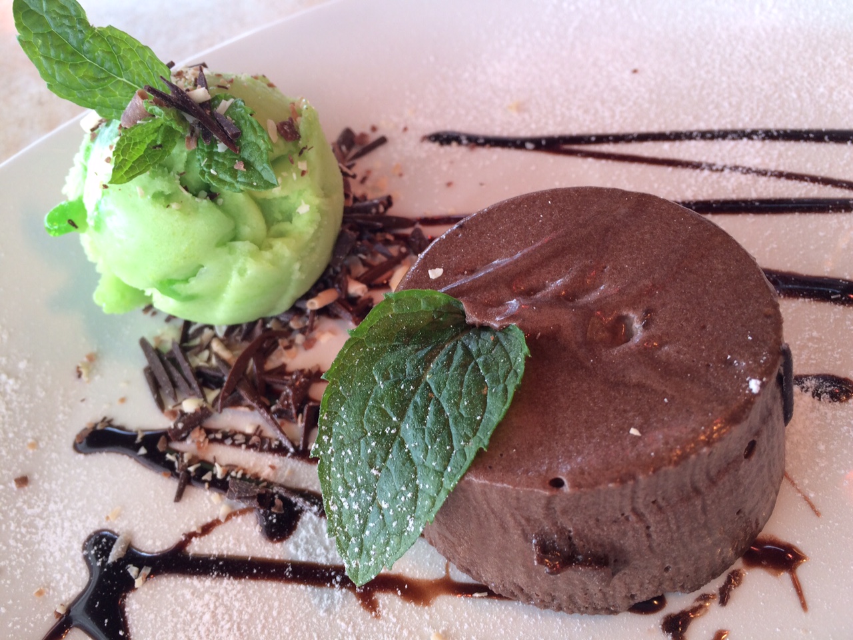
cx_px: 426
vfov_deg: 48.2
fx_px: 715
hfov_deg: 61.7
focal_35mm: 29
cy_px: 320
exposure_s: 1/60
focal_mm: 4.15
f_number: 2.2
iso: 32
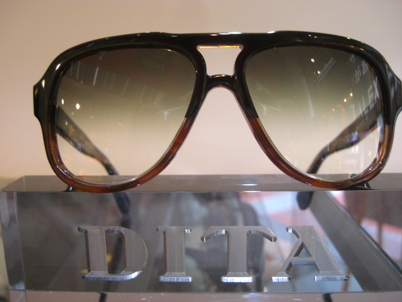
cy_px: 151
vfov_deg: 37.7
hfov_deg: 49.0
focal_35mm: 38
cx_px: 201
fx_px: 441
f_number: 2.8
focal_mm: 7.9
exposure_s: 1/50
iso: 400
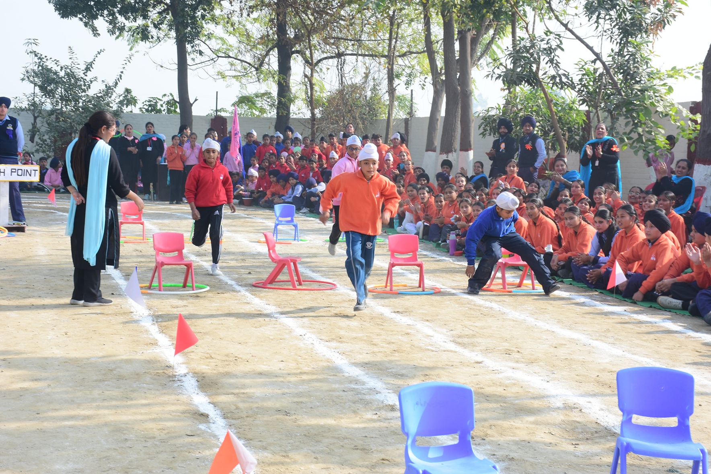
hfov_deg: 28.1
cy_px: 237
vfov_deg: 18.9
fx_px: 1422
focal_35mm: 72
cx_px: 356
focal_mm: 48
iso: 200
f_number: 14
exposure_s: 1/125
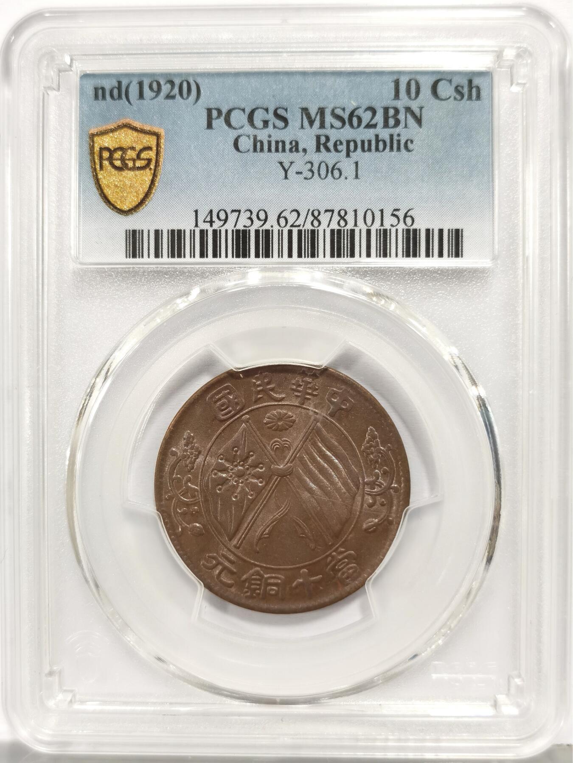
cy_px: 382
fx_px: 1192
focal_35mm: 54
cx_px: 286
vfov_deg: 35.5
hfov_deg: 27.0
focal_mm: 5.56
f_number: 16
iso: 160
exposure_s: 1/100
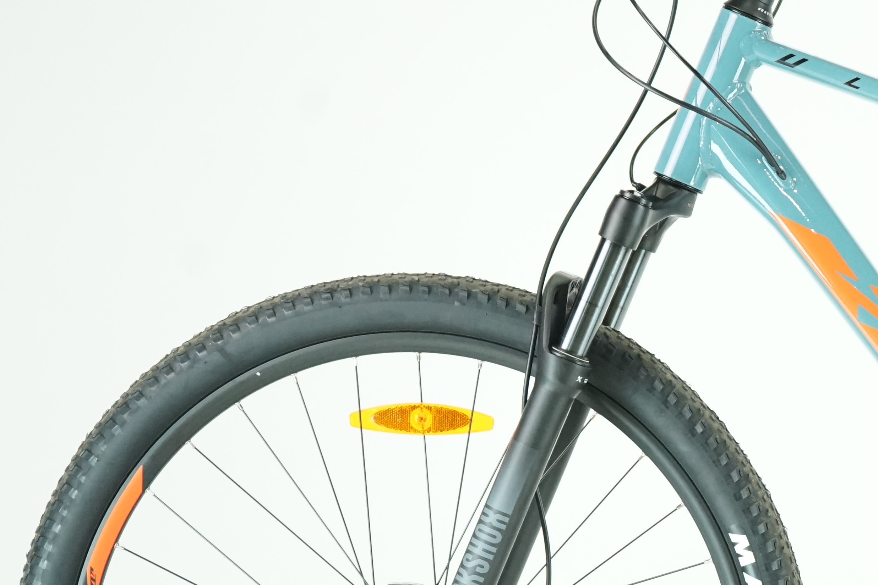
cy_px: 436
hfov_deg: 15.1
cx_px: 1061
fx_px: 3195
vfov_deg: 10.4
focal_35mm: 131
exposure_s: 1/200
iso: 2500
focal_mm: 54
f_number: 5
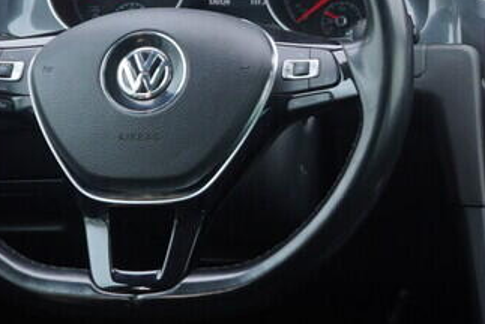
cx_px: 608
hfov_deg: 17.0
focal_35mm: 114
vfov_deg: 12.0
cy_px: 38
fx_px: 1537
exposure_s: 1/40
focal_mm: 24
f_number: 2.8
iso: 160
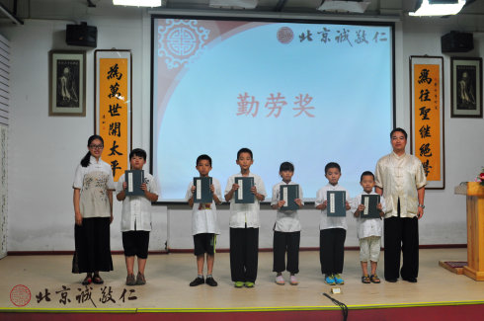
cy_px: 160
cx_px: 242
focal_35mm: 44
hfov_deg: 45.0
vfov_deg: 30.7
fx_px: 584
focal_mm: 29
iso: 500
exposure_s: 1/60
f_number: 4
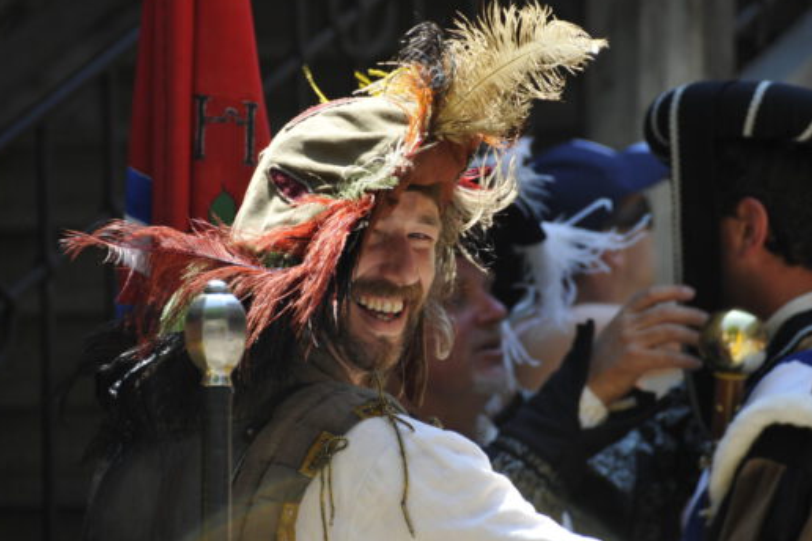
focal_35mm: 349
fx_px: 7871
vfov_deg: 3.9
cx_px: 403
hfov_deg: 5.9
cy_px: 242
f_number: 5.6
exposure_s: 1/250
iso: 200
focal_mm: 200
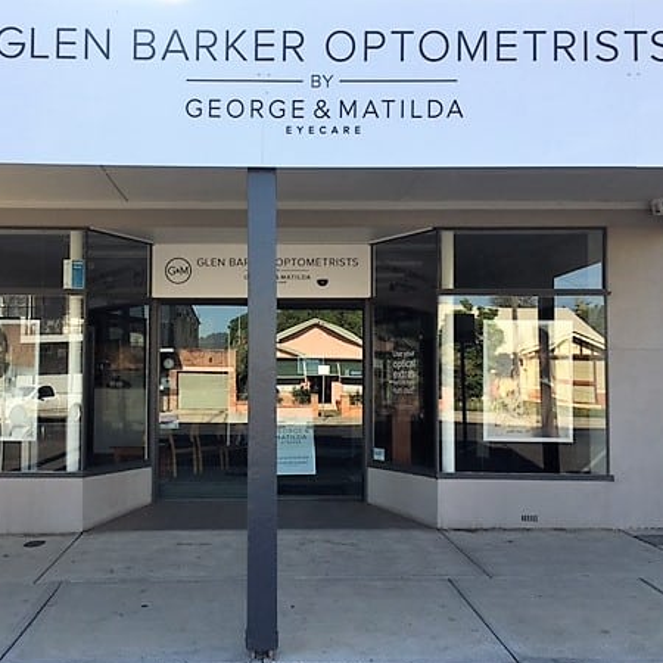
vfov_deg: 46.0
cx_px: 253
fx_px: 780
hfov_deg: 45.7
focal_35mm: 36
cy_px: 348
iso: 25
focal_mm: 4.15
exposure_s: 1/472
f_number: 2.2
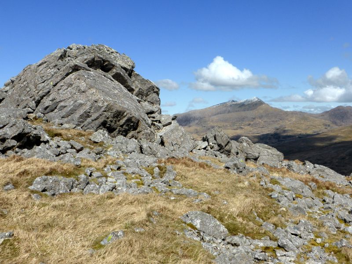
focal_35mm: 40
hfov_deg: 46.8
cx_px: 176
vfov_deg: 36.0
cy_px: 132
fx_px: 407
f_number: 3.9
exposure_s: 1/1600
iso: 100
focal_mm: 6.9
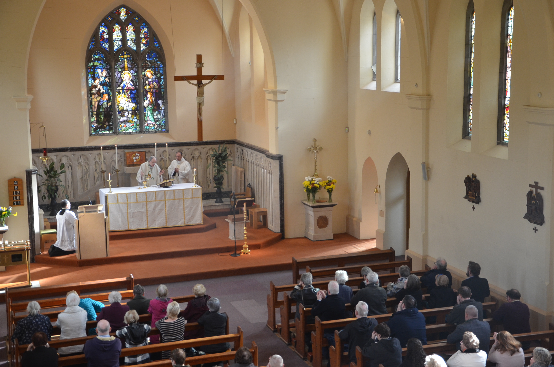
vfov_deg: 22.5
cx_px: 277
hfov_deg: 33.5
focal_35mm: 60
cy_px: 184
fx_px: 921
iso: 720
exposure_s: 1/60
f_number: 4.5
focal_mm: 40
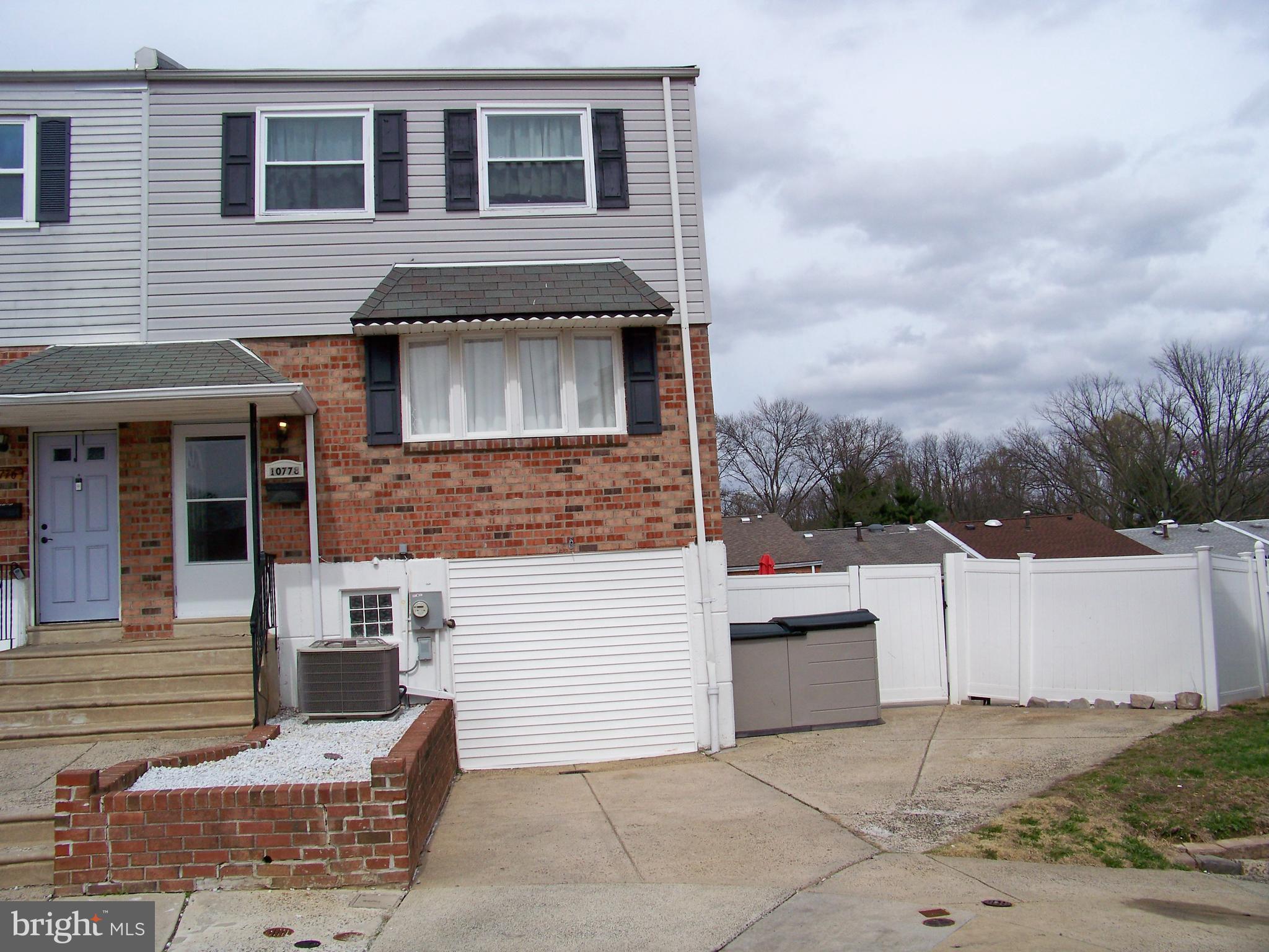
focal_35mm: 33
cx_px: 634
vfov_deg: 42.9
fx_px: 1210
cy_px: 476
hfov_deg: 55.4
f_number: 4
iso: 80
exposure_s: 1/1250
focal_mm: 5.85
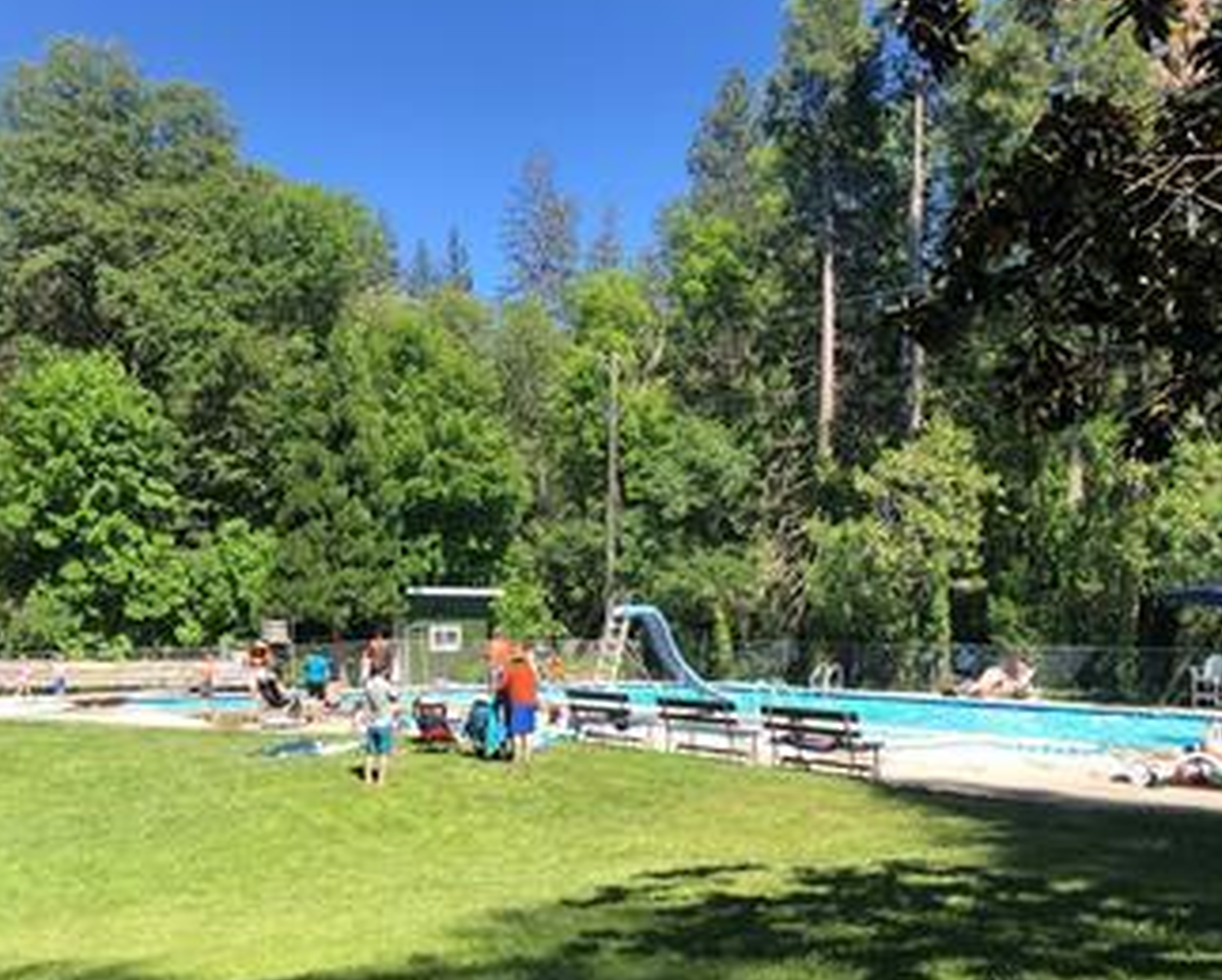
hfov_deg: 47.9
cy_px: 604
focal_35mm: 38
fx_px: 1376
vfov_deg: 39.0
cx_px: 628
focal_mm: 3.99
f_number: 1.8
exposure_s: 1/823
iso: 20
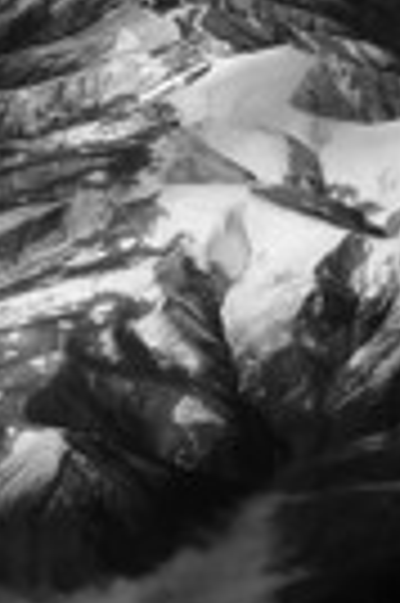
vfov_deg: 4.9
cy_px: -261
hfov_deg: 3.3
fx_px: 7001
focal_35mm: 419
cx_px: -189
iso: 50
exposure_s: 1/2439
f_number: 2.8
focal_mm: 15.66
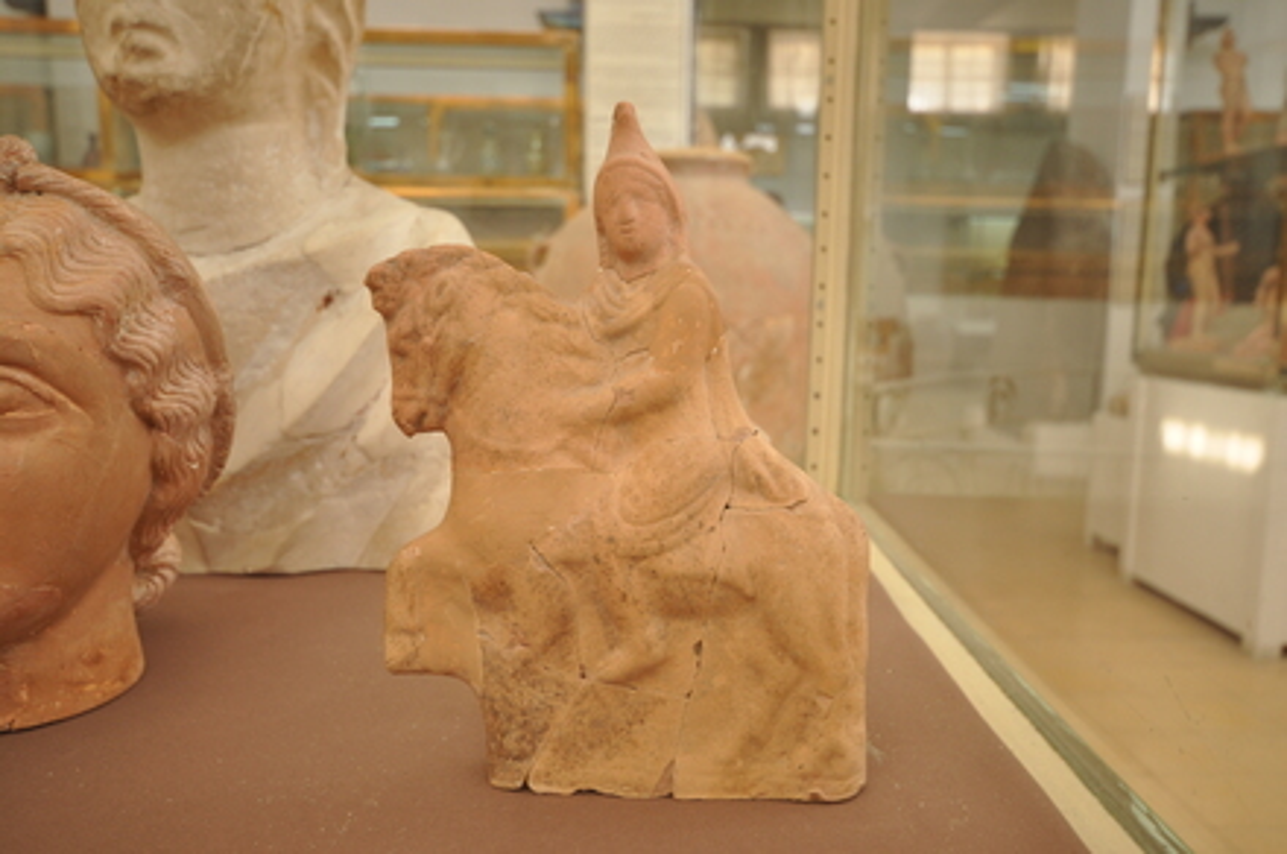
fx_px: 1071
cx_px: 644
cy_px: 427
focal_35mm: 30
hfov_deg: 62.0
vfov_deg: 43.5
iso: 400
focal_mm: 20
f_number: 5.6
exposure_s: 1/20
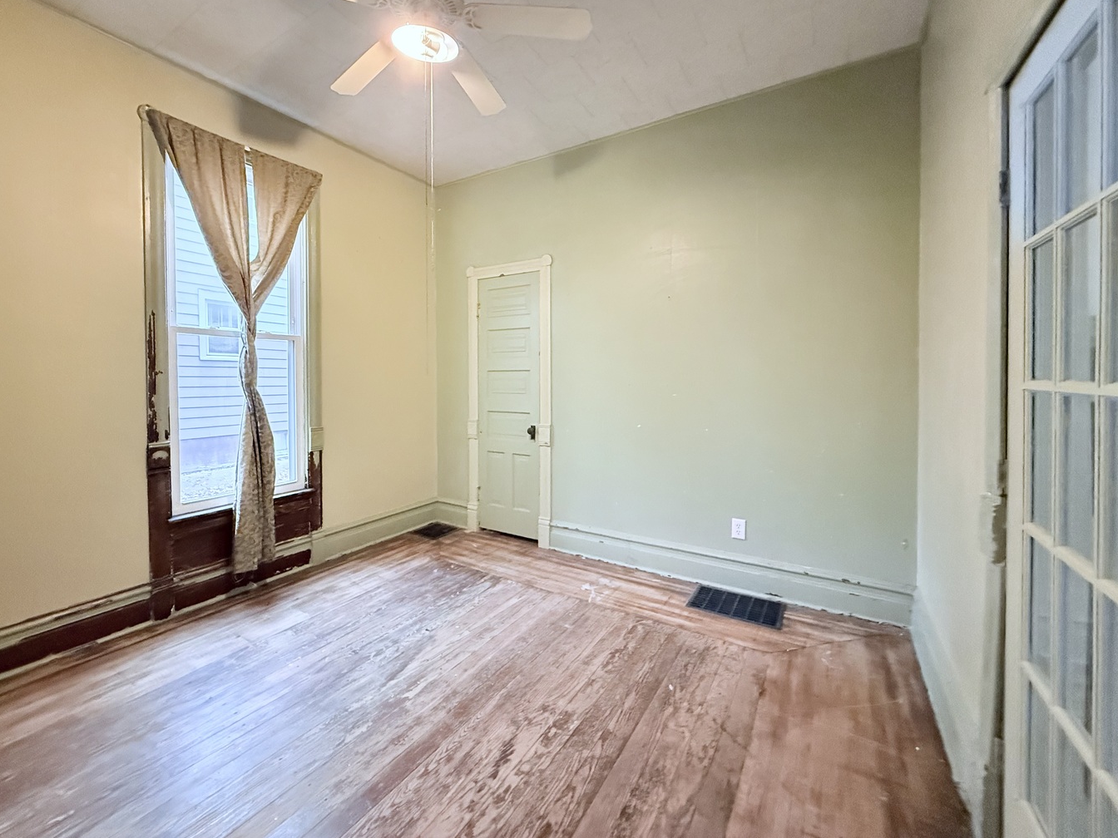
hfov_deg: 98.1
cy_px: 391
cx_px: 528
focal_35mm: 15
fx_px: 484
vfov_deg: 81.6
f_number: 2.2
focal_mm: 2.22
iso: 1250
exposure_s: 1/60
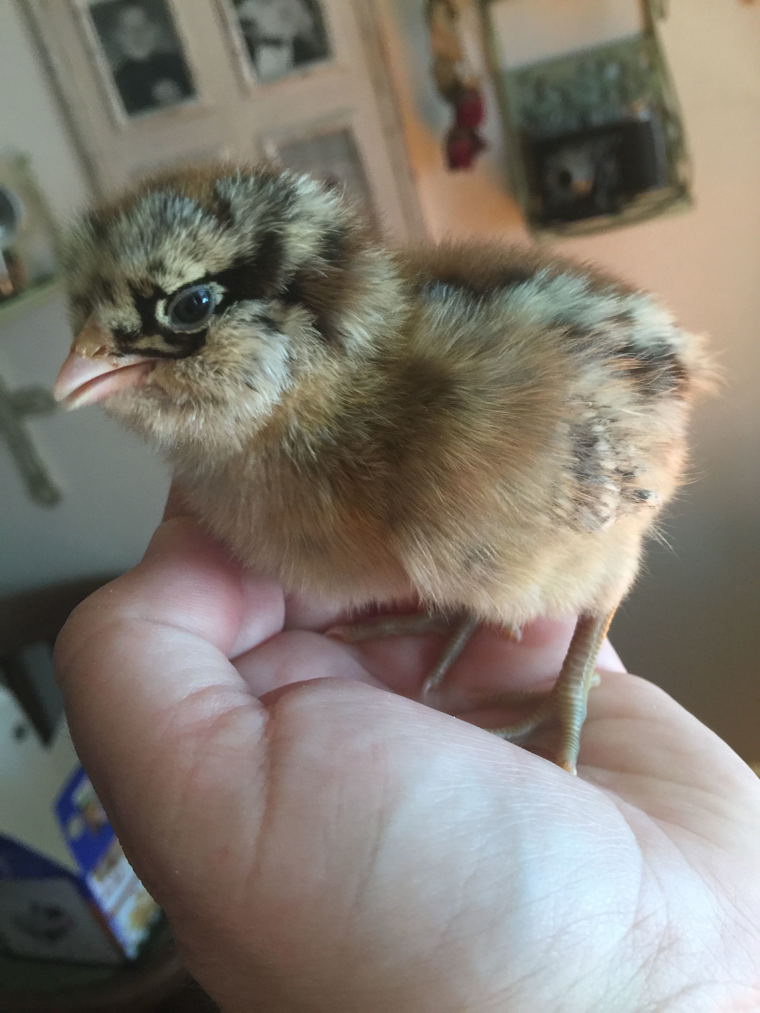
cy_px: 506
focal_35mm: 29
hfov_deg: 48.2
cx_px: 380
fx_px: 849
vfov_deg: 61.7
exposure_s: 1/15
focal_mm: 4.15
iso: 80
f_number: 2.2
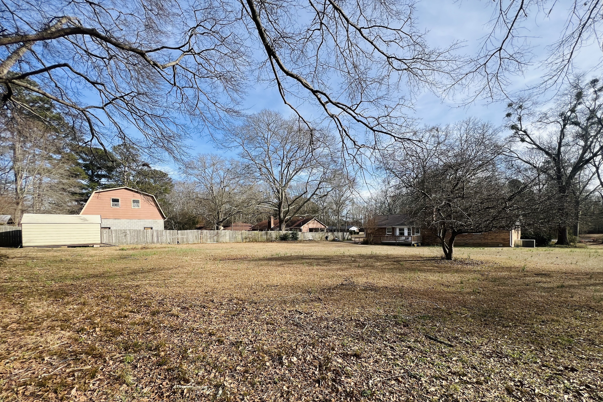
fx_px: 234
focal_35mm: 14
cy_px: 233
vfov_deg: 80.6
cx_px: 312
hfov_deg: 104.2
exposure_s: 1/657
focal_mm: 1.57
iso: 32
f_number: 1.8
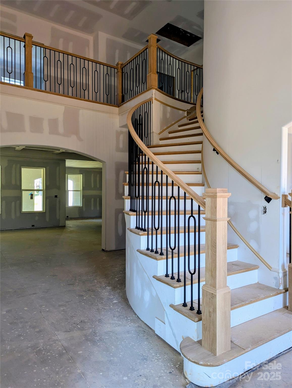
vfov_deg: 71.5
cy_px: 194
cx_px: 146
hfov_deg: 56.9
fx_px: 269
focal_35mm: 24
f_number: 1.85
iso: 55
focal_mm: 6.81
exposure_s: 1/60.7
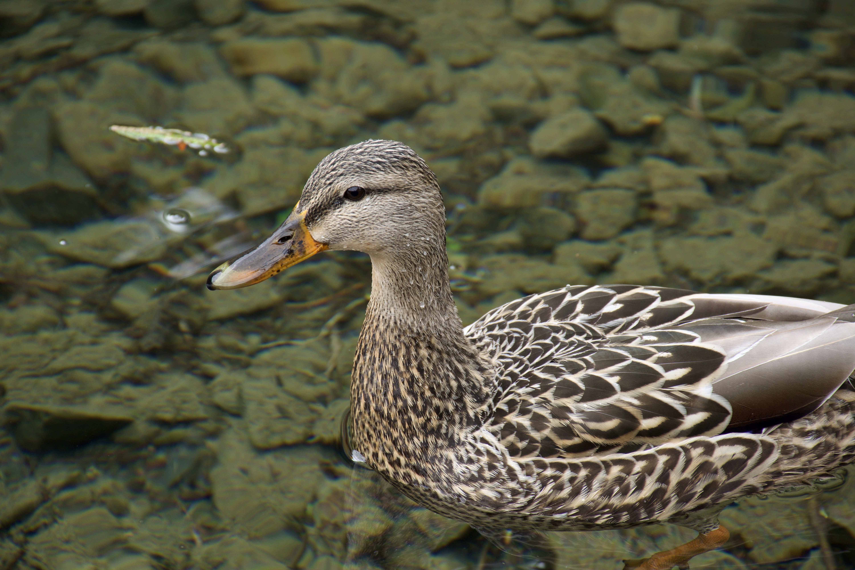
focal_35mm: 195
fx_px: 4631
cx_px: 428
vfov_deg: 7.0
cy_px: 285
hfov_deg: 10.5
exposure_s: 1/100
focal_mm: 130
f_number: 8
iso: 160
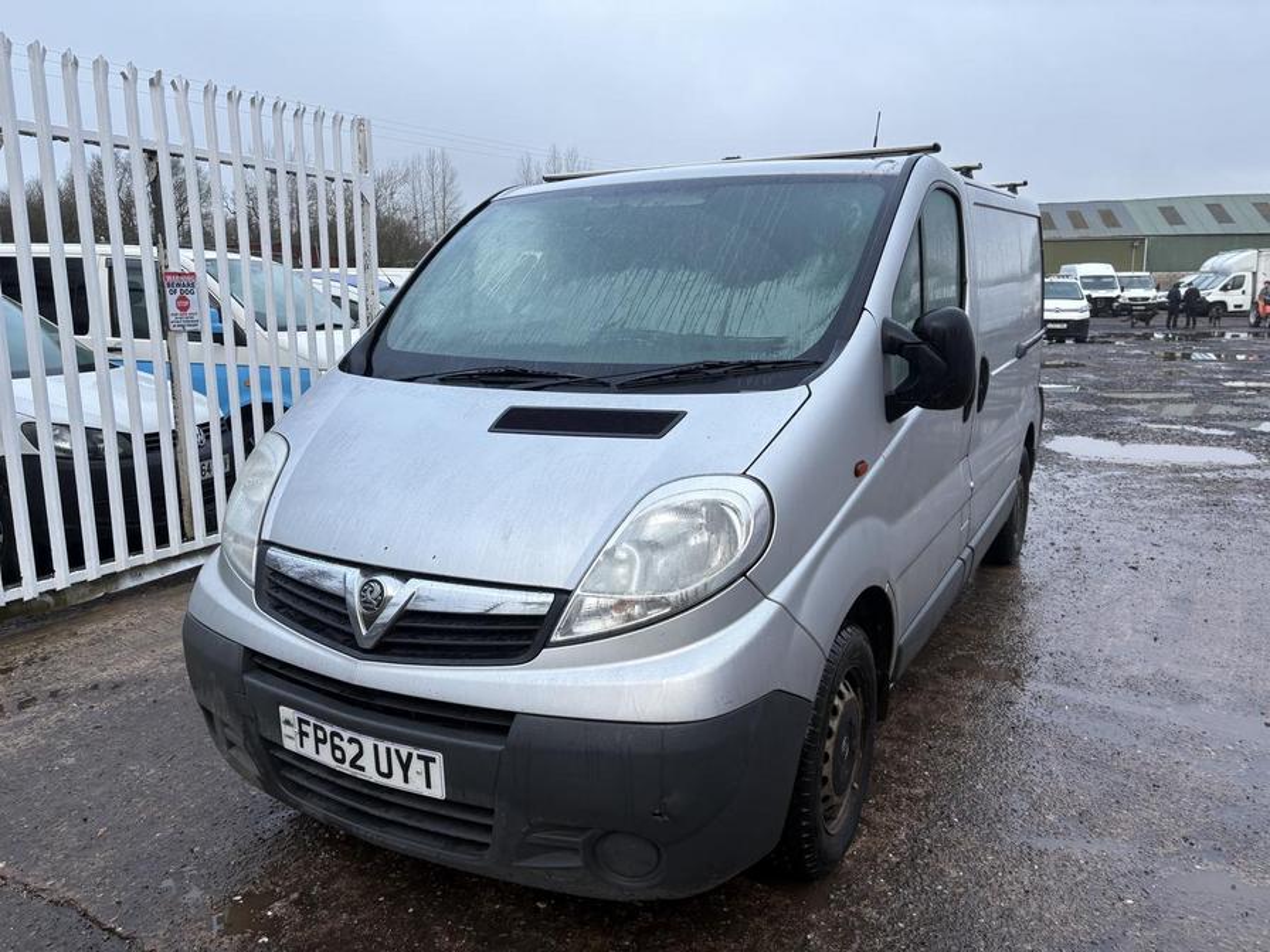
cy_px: 476
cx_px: 635
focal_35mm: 26
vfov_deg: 53.1
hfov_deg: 67.3
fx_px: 954
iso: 40
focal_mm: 5.96
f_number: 1.6
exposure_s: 1/232
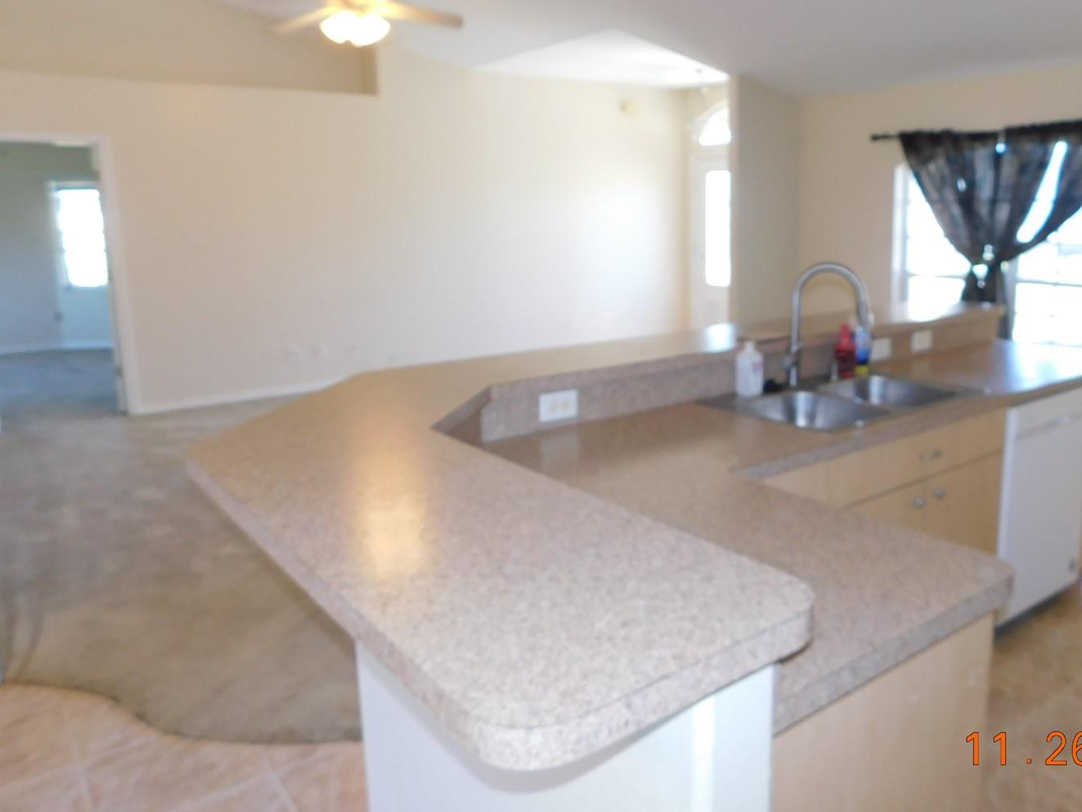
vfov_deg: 49.7
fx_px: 875
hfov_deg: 62.8
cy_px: 358
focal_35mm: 28
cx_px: 656
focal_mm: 4
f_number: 3
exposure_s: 1/40
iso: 125
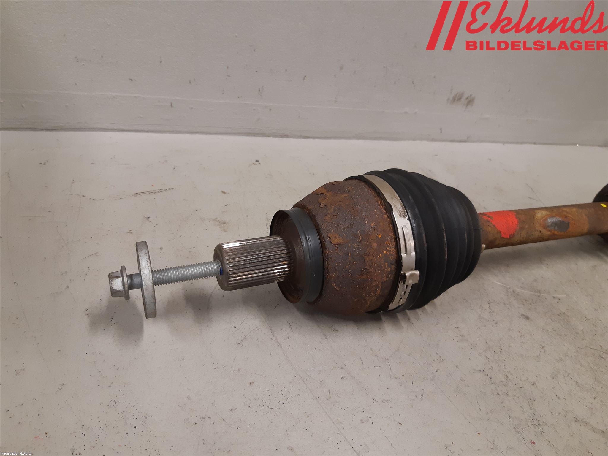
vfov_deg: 53.1
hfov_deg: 67.3
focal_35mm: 26
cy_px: 228
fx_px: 457
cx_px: 304
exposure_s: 1/50
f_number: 1.7
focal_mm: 3.93
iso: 160
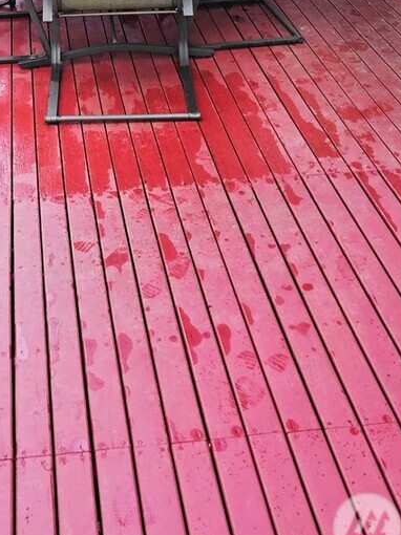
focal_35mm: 65
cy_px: -179
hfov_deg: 22.3
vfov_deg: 25.3
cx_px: 87
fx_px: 1005
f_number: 1.7
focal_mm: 6.3
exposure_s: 1/180
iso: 32
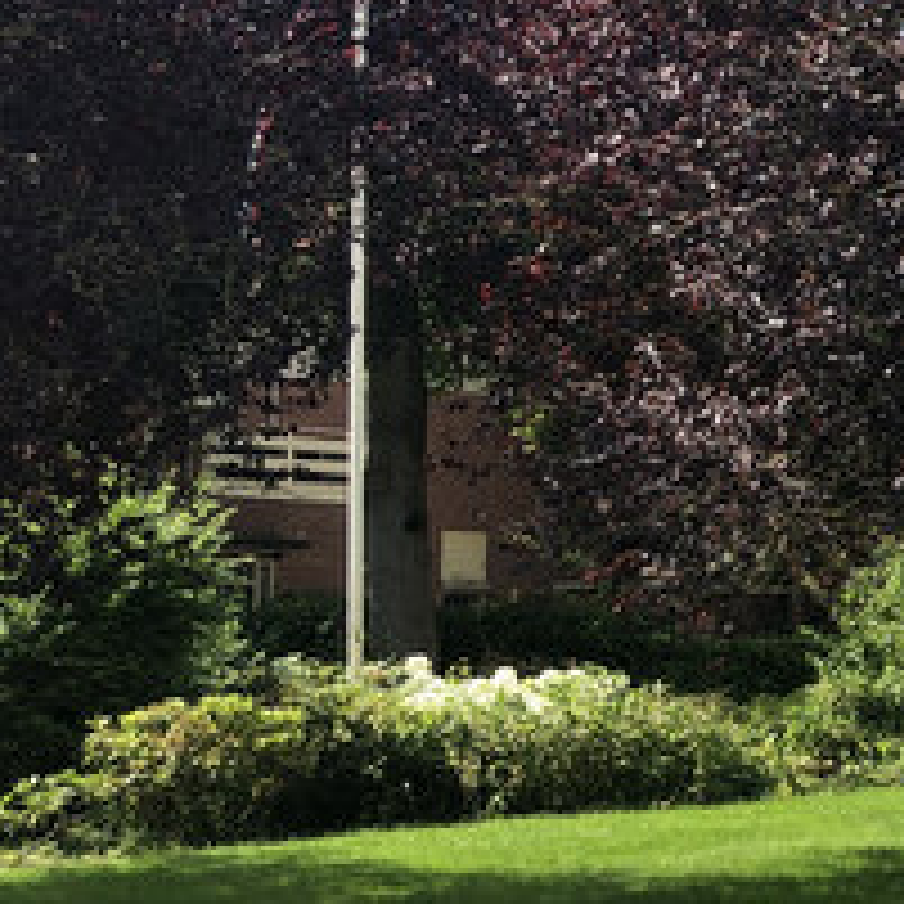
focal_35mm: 86
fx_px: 2541
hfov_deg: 18.0
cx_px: 1358
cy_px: 481
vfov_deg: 20.2
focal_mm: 3.99
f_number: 1.8
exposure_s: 1/852
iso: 20
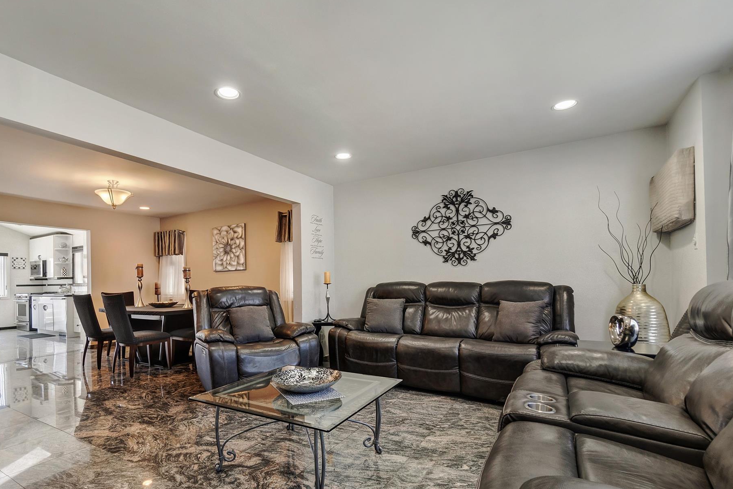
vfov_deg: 70.2
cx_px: 328
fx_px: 346
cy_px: 273
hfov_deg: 92.9
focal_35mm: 17
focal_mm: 10
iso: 800
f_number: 9
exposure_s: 1/30
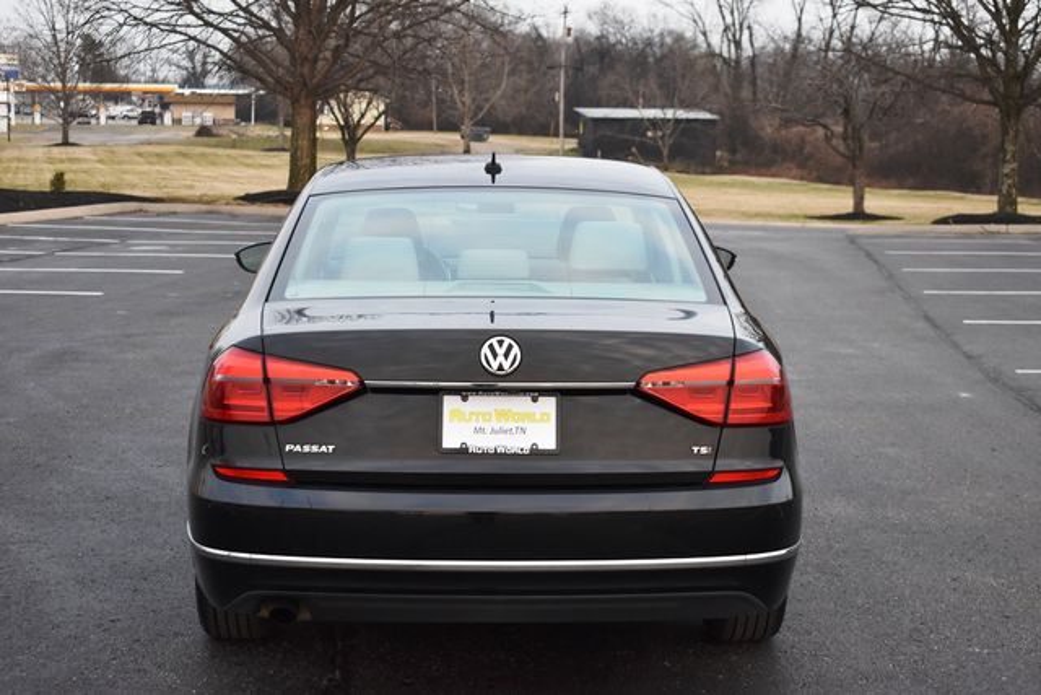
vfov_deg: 22.6
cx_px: 520
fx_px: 1735
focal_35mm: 60
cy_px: 348
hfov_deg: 33.4
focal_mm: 40
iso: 800
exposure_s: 1/200
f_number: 5
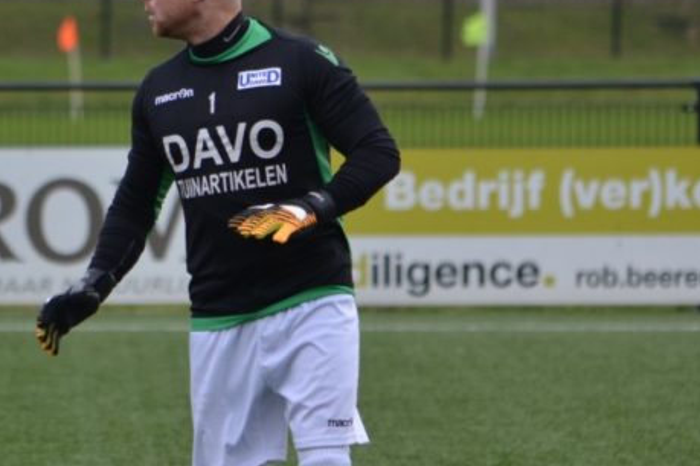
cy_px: 304
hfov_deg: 3.1
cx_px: 194
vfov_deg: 2.1
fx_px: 13007
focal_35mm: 669
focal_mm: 200
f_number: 5
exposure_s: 1/500
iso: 400
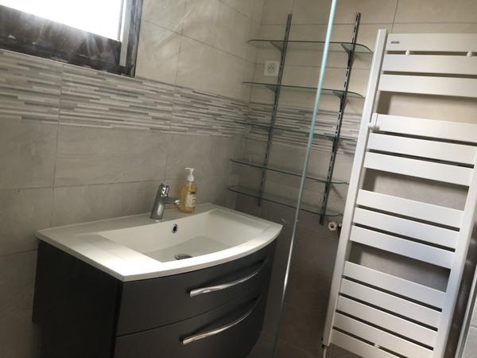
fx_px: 386
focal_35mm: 28
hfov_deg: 63.4
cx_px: 238
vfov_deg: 49.7
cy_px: 179
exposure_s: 1/33
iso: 32
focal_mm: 3.99
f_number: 1.8
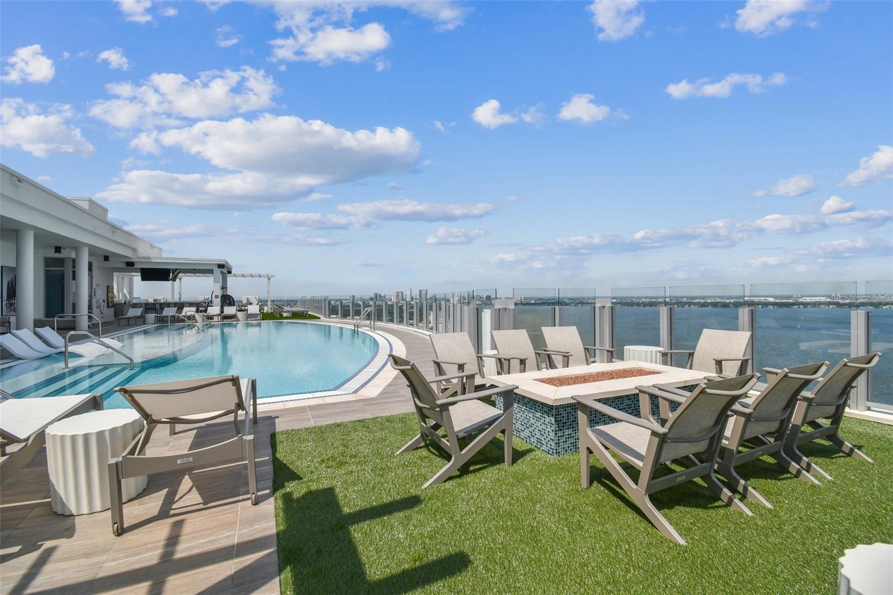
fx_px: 372
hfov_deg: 100.4
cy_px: 298
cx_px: 446
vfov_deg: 77.3
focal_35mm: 15
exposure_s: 1/500
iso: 100
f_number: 7.1
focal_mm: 10
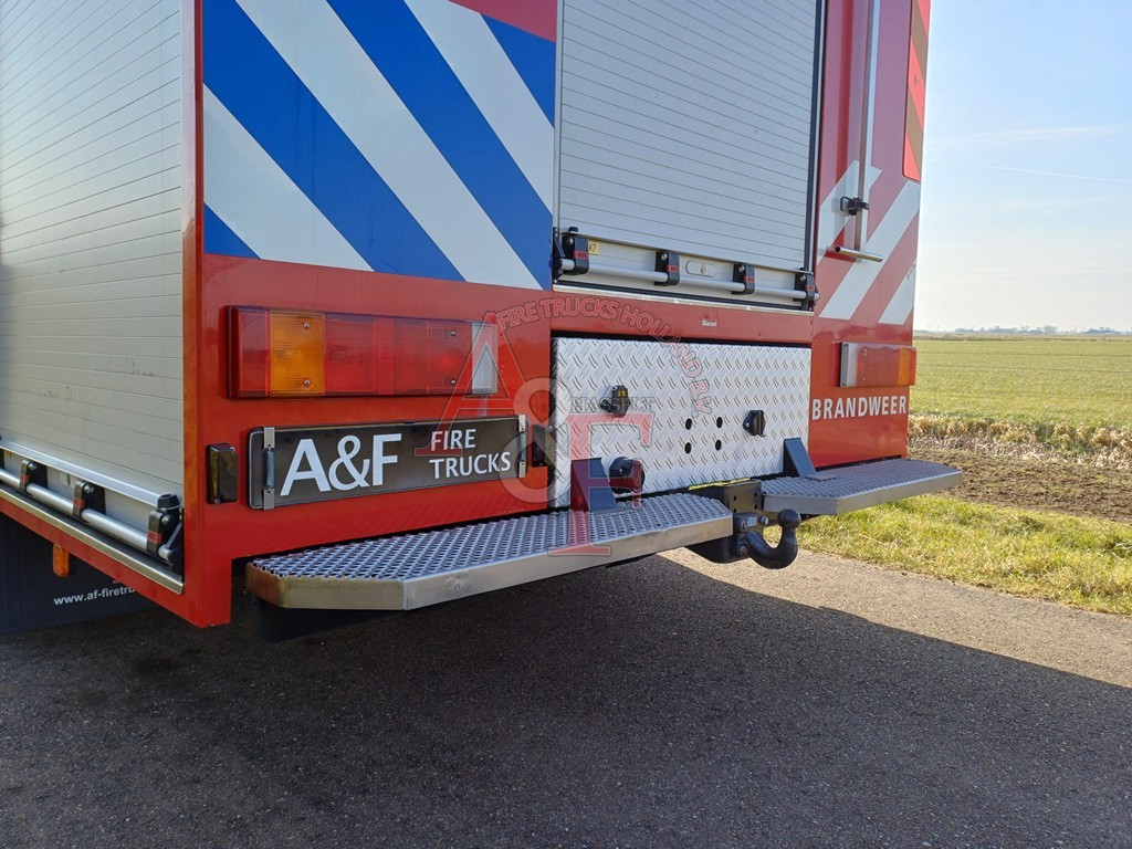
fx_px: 818
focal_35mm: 25
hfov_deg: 69.4
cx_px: 566
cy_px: 424
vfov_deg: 54.9
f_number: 1.8
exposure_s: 1/439
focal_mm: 4.65
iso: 50
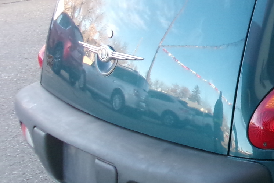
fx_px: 609
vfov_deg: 16.9
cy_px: 34
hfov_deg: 22.6
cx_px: 358
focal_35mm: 80
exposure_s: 1/125
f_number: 3.9
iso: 327
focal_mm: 5.1
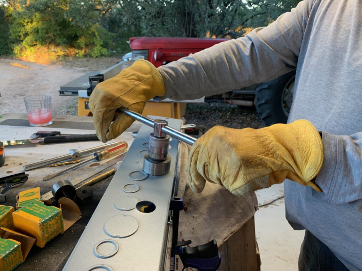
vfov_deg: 53.1
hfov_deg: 67.3
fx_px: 272
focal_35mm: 26
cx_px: 181
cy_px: 136
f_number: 1.8
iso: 80
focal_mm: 4.2
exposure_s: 1/60
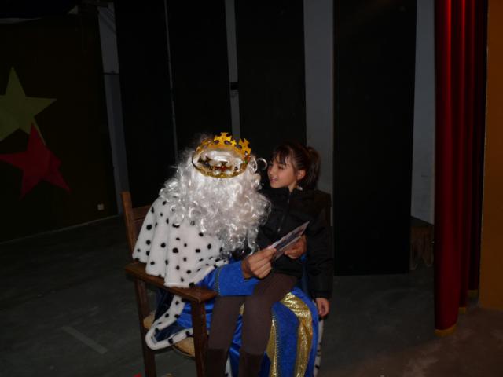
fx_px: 392
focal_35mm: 27
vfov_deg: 51.4
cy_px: 188
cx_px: 252
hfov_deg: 65.3
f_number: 2.8
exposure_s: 1/30
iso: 100
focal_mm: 4.8
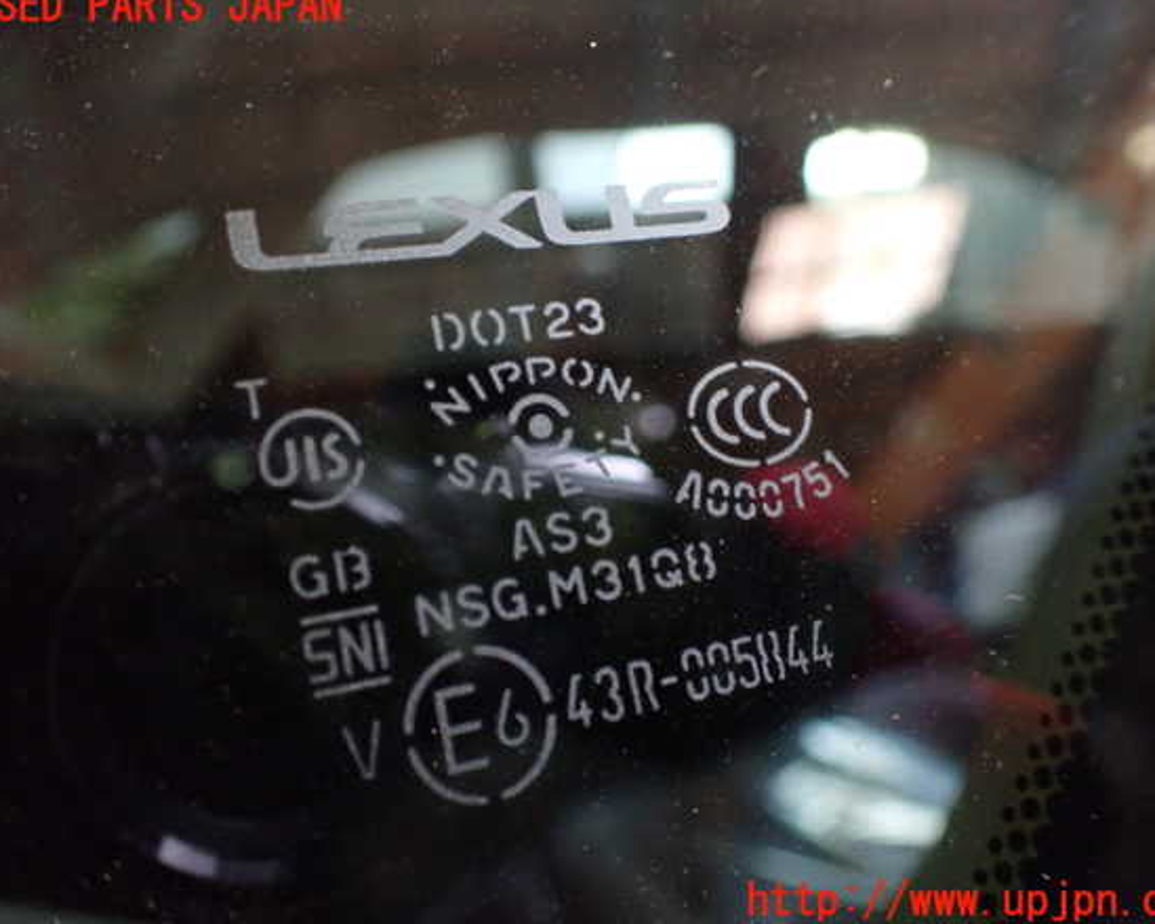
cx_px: 591
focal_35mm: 32
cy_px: 455
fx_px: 1094
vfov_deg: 45.8
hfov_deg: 55.7
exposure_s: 1/30
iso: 1000
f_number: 2.3
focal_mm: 5.4
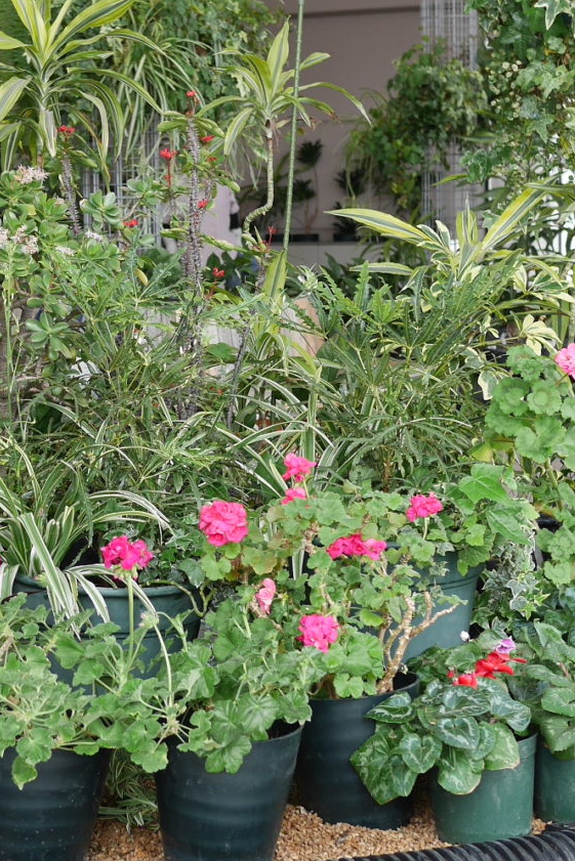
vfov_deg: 21.5
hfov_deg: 14.3
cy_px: 411
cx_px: 59
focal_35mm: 95
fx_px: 2275
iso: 200
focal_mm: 20
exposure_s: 1/160
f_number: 2.2
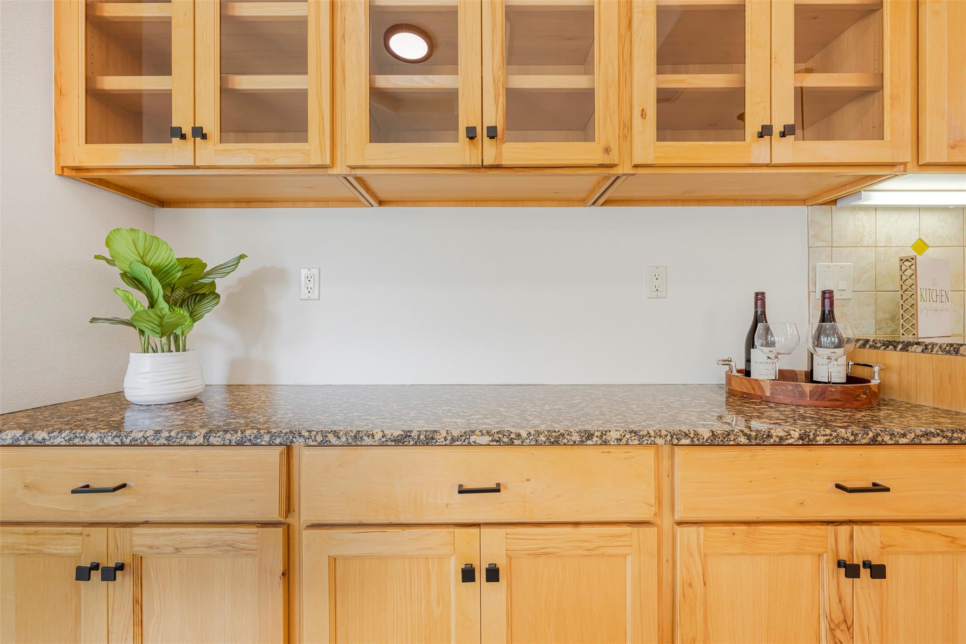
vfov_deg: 81.2
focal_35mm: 14
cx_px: 483
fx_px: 376
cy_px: 322
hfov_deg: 104.3
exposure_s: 1/2.5
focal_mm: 14
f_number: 11
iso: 250
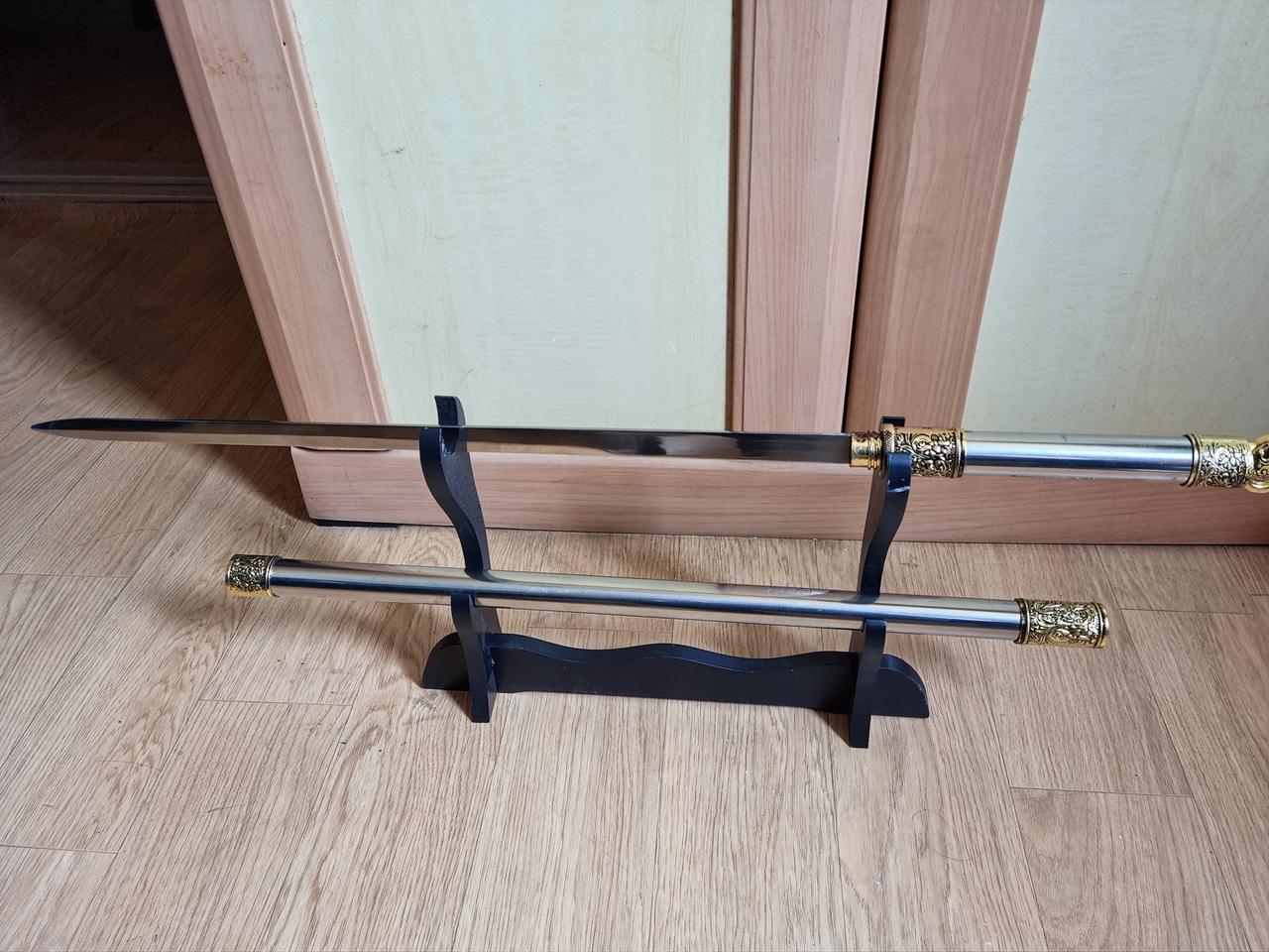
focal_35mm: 27
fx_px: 990
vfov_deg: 51.4
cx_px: 634
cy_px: 476
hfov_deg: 65.3
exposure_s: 1/40
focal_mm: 5.9
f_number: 2
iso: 500
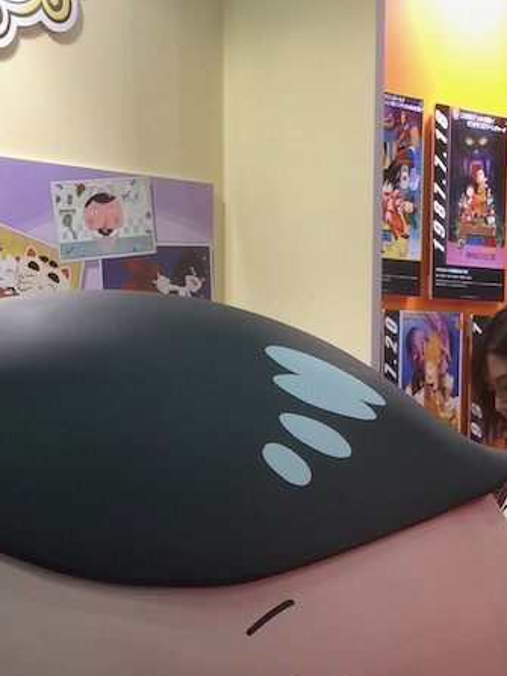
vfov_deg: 22.4
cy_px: 723
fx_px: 1622
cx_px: 109
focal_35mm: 83
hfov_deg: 17.6
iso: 40
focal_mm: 4.15
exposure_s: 1/30
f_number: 2.2
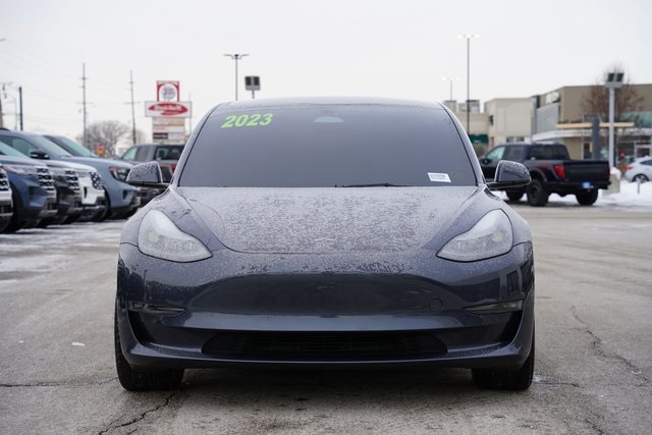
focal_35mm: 81
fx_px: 1467
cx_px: 326
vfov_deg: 16.9
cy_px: 218
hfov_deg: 25.1
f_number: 6.3
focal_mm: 81
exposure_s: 1/100
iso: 100
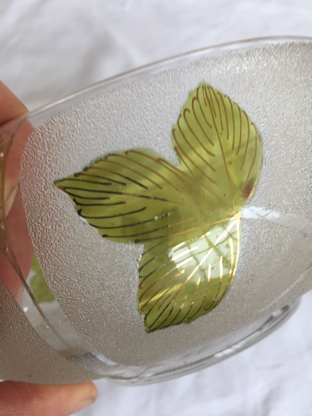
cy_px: 208
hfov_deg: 48.2
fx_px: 349
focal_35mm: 29
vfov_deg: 61.7
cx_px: 156
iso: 40
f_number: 2.2
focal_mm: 4.15
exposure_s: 1/100
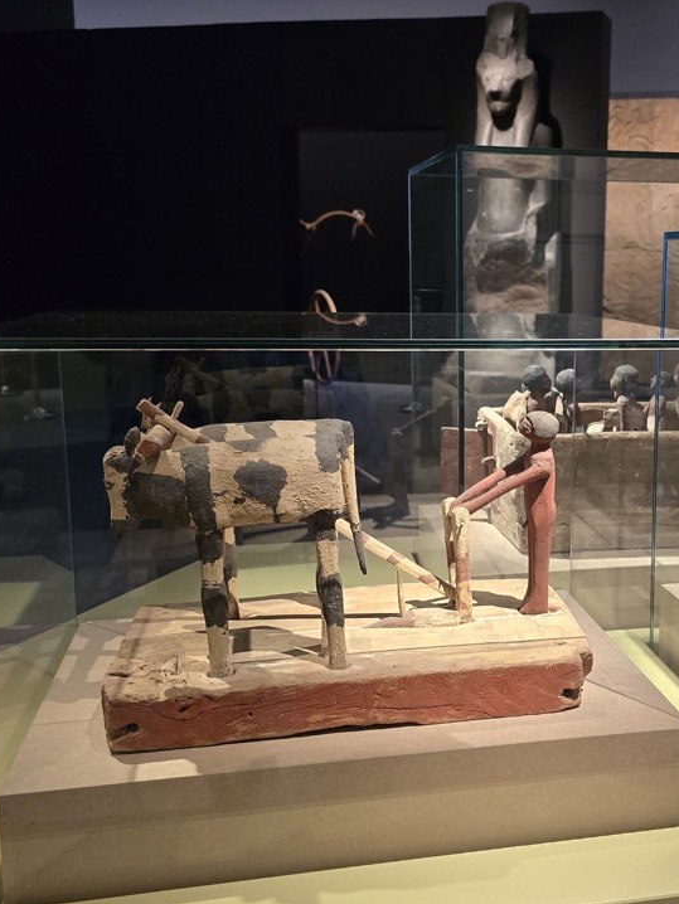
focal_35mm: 41
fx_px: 1072
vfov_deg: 45.8
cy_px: 452
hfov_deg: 34.3
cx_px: 528
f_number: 1.7
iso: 1000
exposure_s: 1/120
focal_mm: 6.3
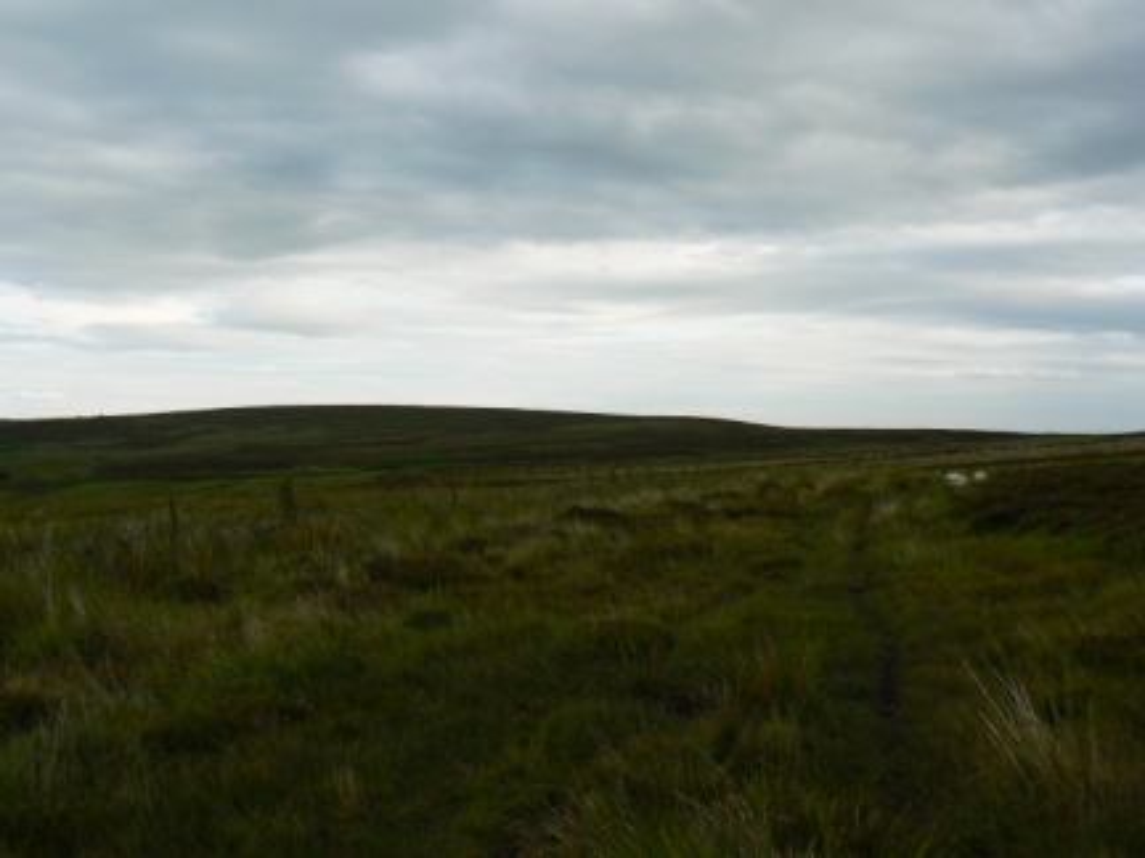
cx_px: 572
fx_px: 1191
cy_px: 429
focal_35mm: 36
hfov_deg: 51.4
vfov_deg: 39.7
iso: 80
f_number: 5.6
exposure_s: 1/200
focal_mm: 6
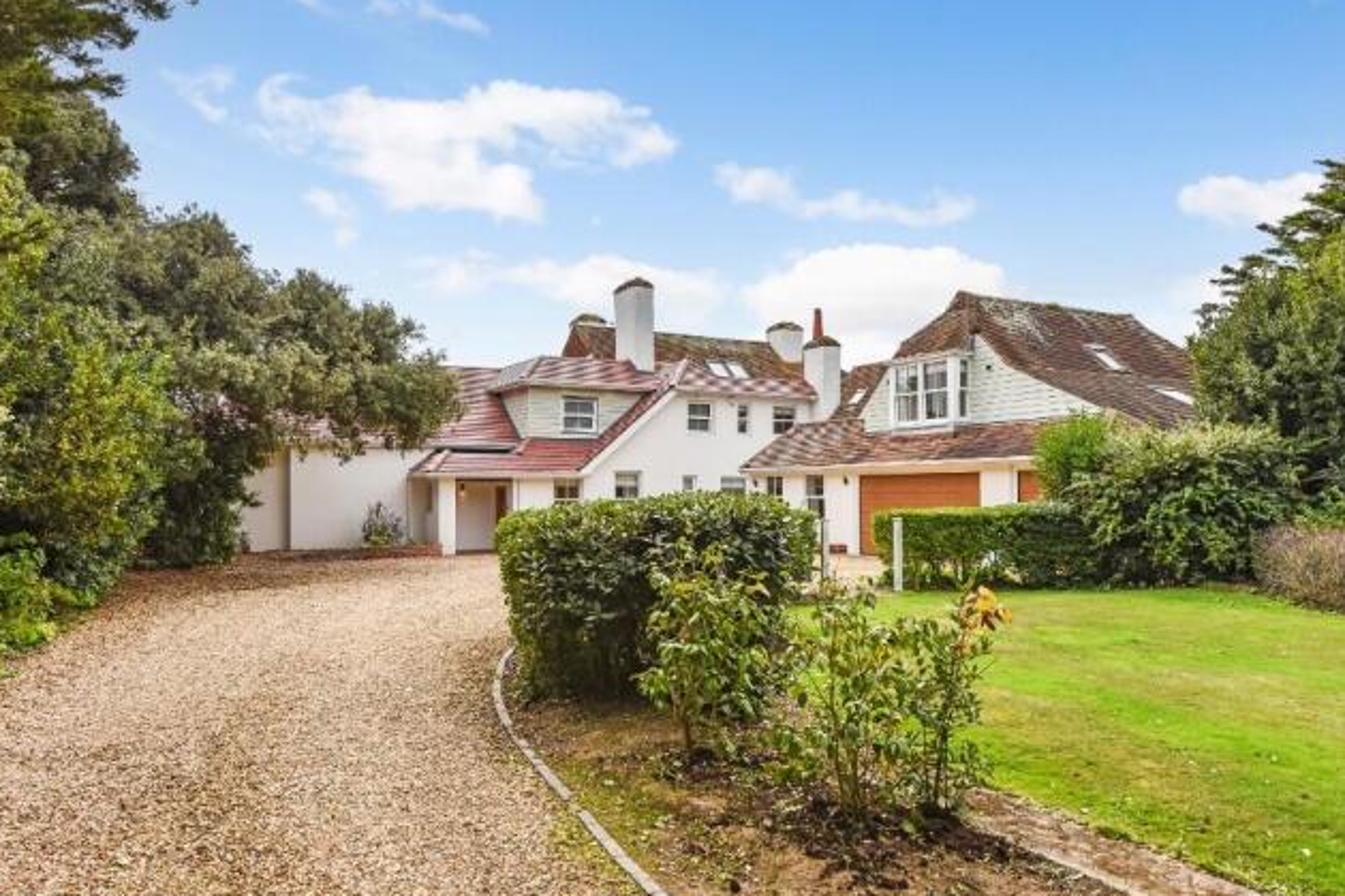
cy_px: 461
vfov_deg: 51.3
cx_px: 685
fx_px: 934
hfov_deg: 71.5
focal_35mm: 25
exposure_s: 1/640
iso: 320
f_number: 9
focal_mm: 24
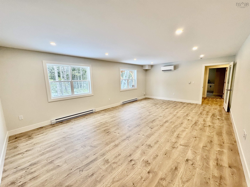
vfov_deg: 85.7
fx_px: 101
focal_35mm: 14
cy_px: 94
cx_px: 125
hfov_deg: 102.1
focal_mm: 2.22
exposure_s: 1/120
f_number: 2.2
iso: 100
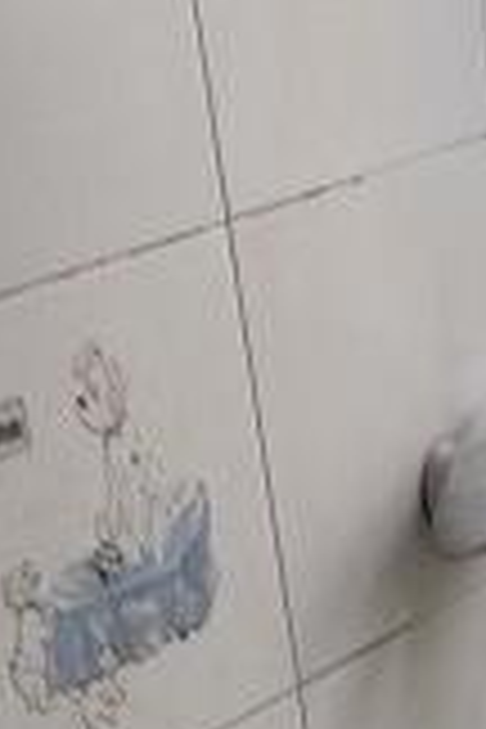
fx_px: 3746
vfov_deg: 10.3
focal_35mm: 185
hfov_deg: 6.8
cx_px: 1354
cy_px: 1460
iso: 80
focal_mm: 5.54
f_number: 1.8
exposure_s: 1/100
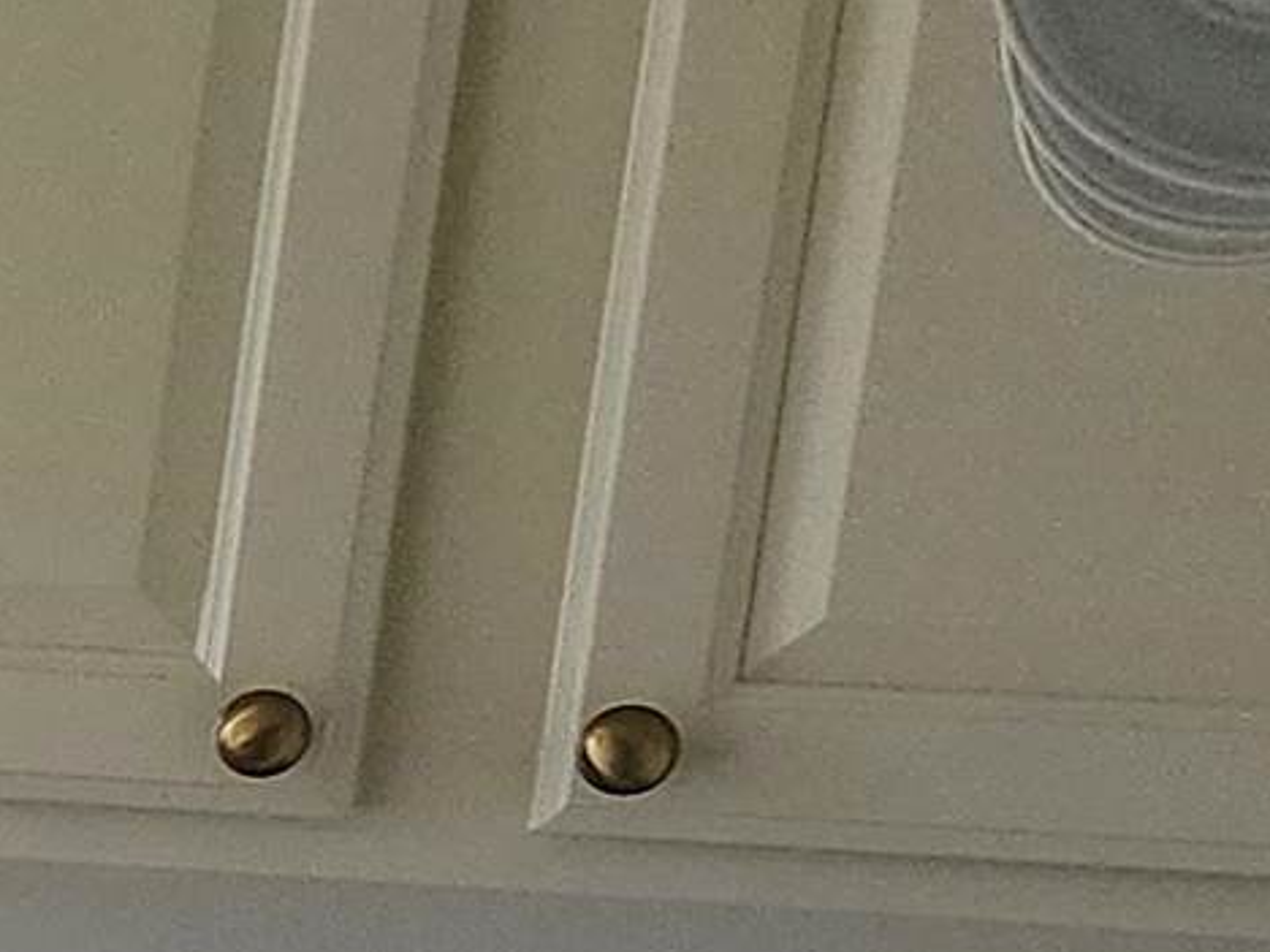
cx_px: -2434
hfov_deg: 10.0
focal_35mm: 151
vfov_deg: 9.4
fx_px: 5540
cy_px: 1600
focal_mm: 6.4
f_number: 1.8
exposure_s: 1/180
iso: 160
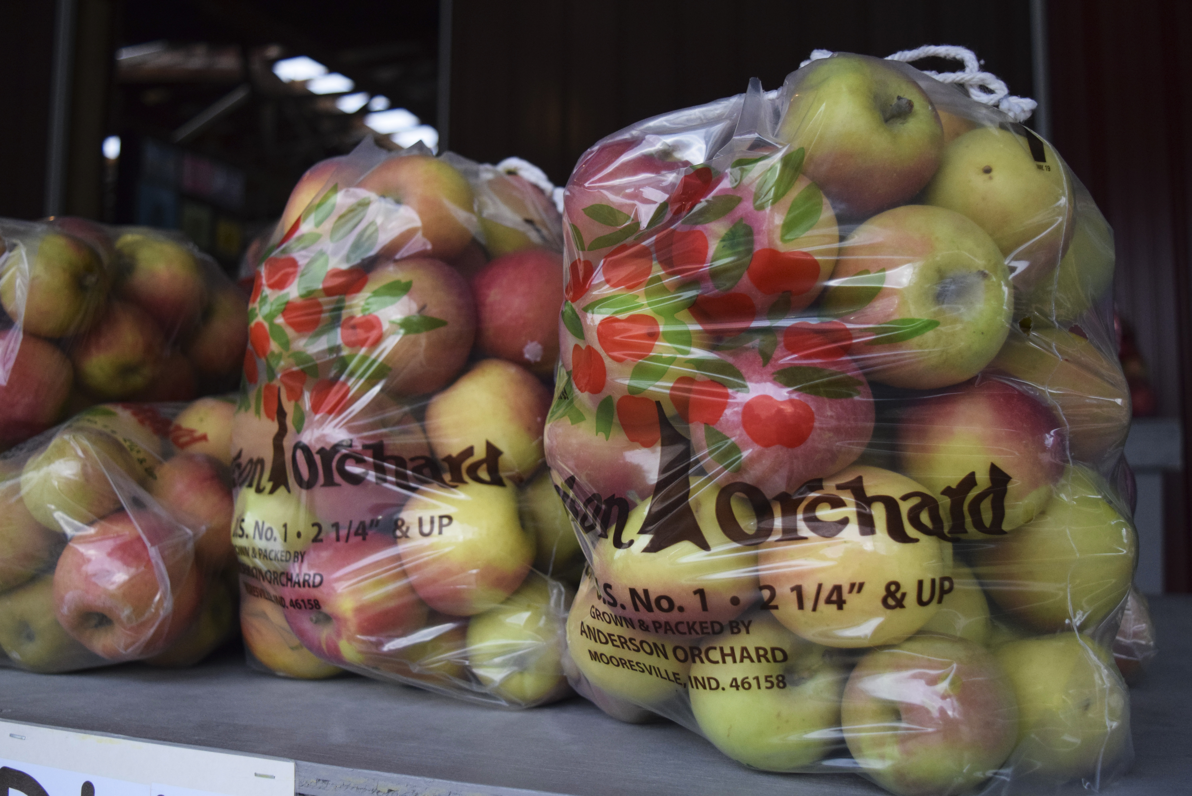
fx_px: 1193
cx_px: 596
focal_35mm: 36
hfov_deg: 53.1
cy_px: 398
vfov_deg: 36.9
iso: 2000
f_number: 4
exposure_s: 1/4000
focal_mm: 24
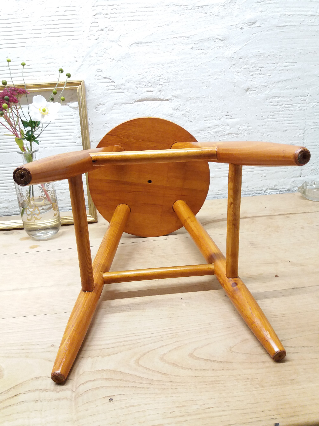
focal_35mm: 28
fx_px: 344
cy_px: 213
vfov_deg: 63.4
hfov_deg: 49.7
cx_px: 160
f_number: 1.9
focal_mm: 3.7
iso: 100
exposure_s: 1/50
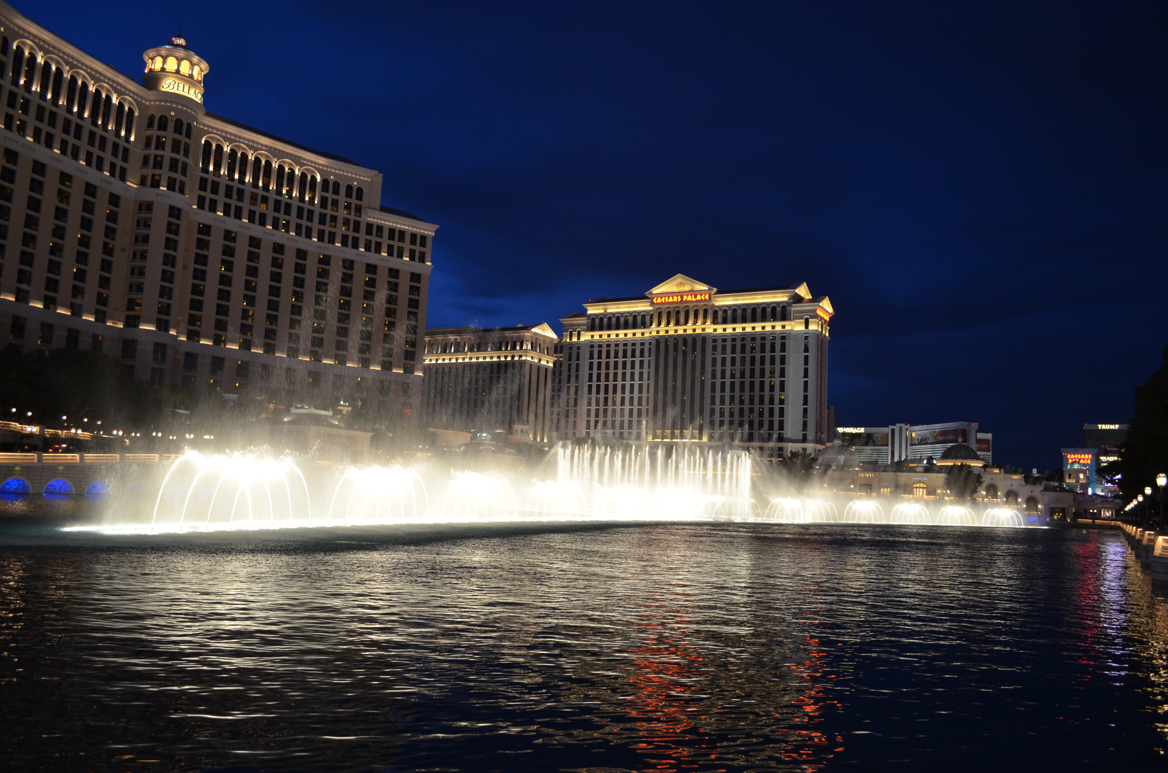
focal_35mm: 27
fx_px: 874
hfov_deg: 67.5
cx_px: 584
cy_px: 386
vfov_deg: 47.7
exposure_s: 1/30
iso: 900
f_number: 3.5
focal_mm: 18
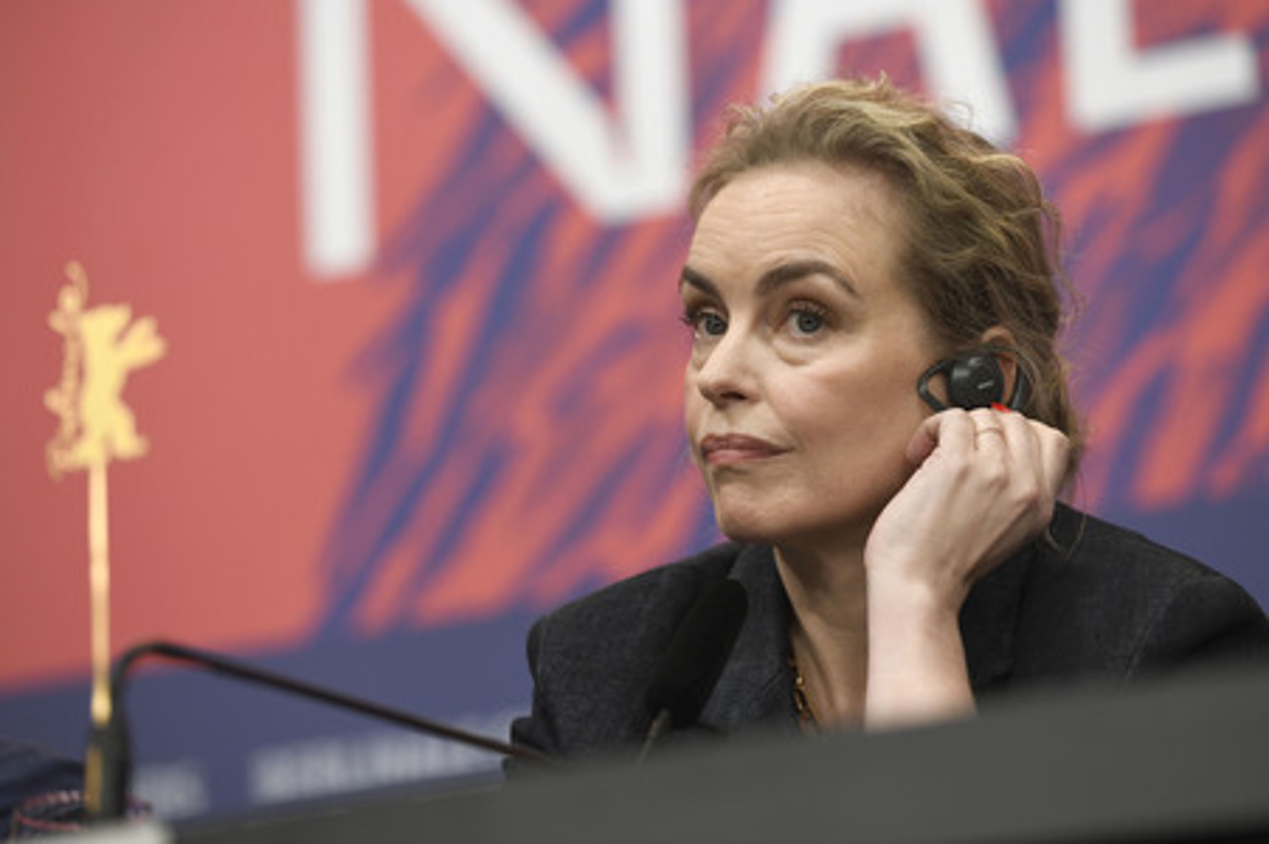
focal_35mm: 155
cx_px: 634
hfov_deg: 13.3
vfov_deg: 8.8
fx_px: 5460
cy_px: 422
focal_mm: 155
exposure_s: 1/400
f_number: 4
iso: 1250
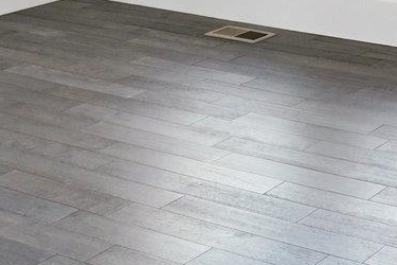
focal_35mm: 82
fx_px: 904
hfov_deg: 19.6
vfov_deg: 14.3
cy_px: -238
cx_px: 680
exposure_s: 1/30
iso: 100
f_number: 8
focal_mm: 10
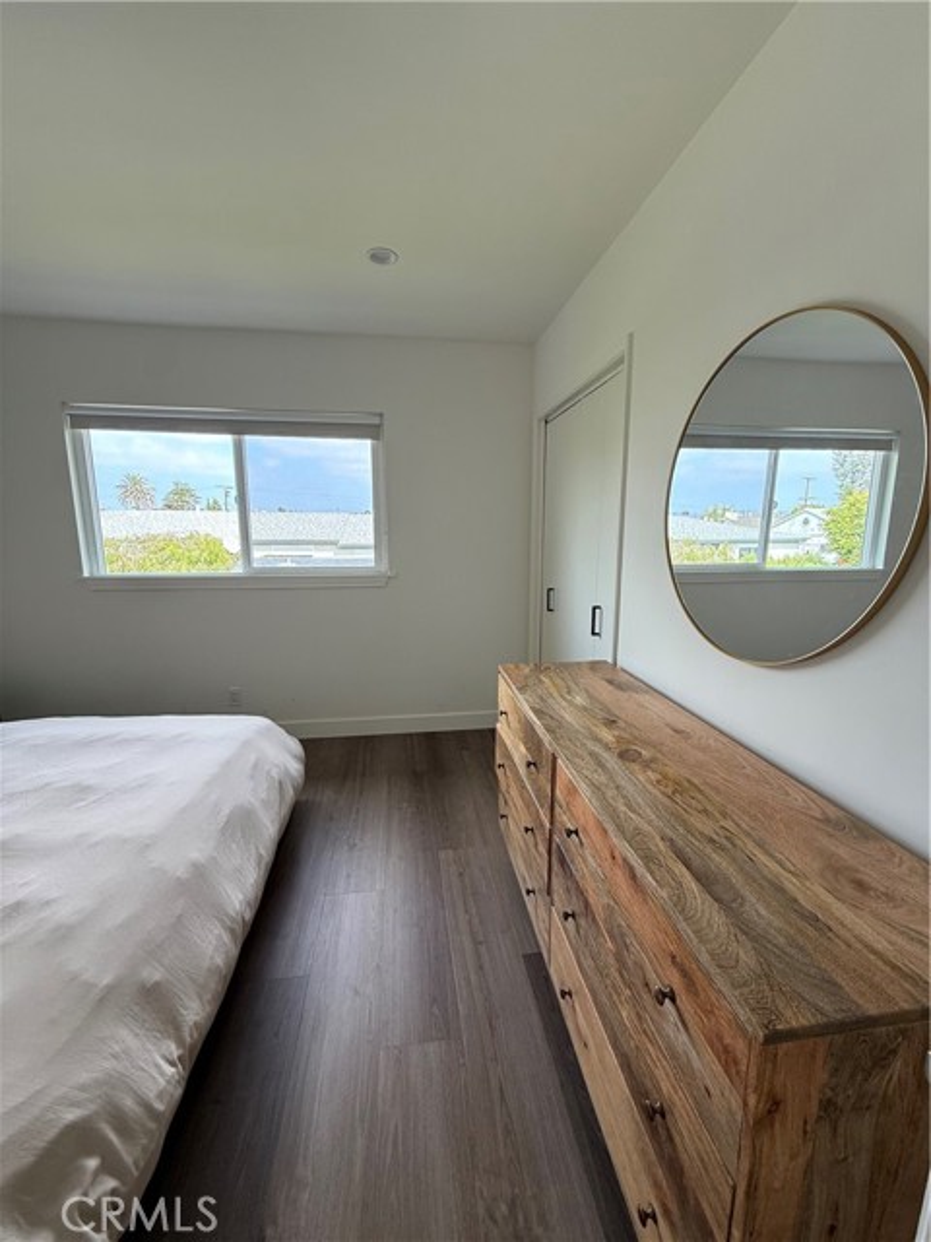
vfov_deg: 102.1
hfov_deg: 85.7
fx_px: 502
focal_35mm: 14
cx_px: 466
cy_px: 621
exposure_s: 1/99
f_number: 2.2
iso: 80
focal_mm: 2.22
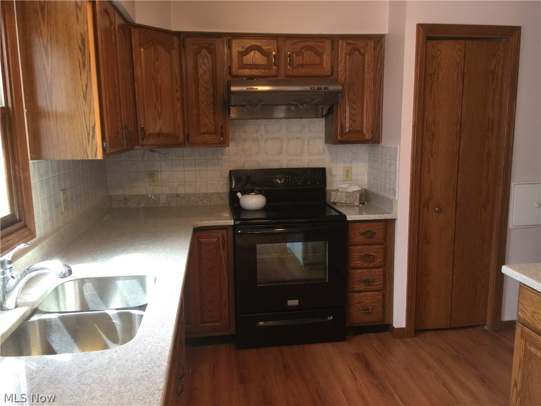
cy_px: 203
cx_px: 270
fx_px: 453
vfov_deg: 48.2
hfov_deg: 61.7
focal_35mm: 29
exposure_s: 1/15
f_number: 2.2
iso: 40
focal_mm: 4.15
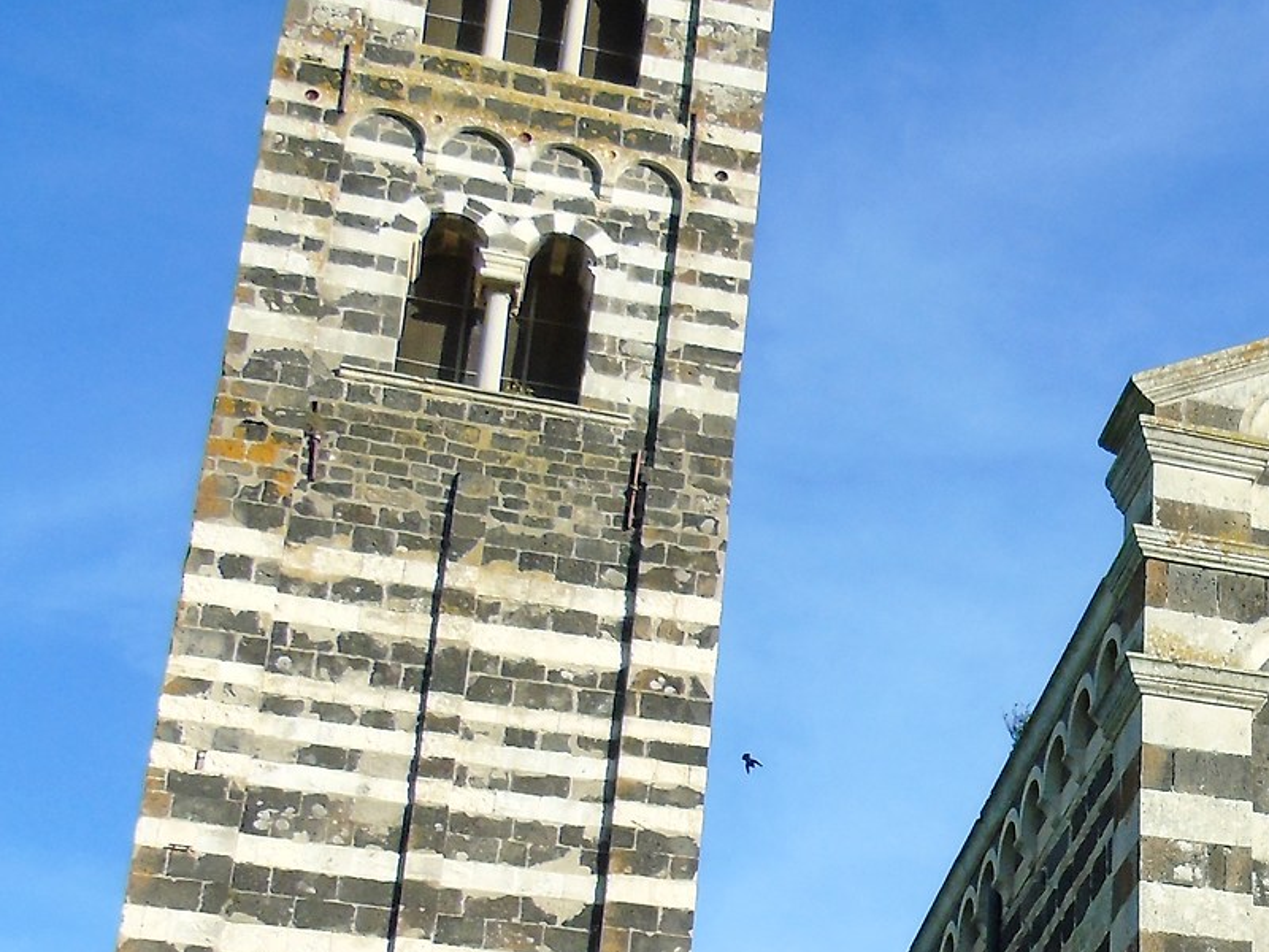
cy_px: 868
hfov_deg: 23.9
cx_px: 1472
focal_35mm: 75
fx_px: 2749
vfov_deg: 19.3
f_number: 3.4
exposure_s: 1/640
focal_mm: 4.4
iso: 80
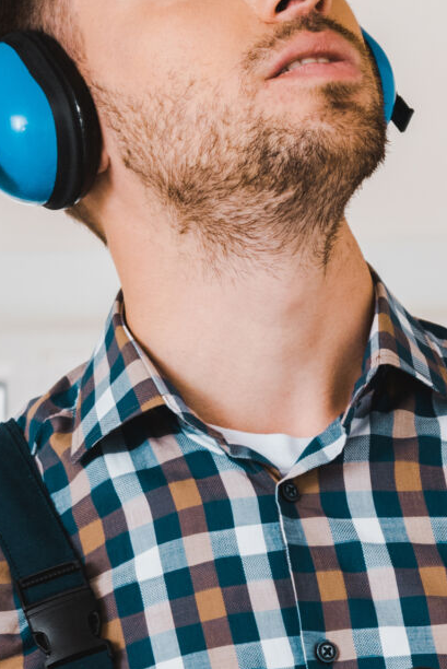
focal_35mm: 209
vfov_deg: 9.8
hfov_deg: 6.6
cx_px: 420
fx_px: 3886
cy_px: 566
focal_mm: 50
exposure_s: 1/160
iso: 320
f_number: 4
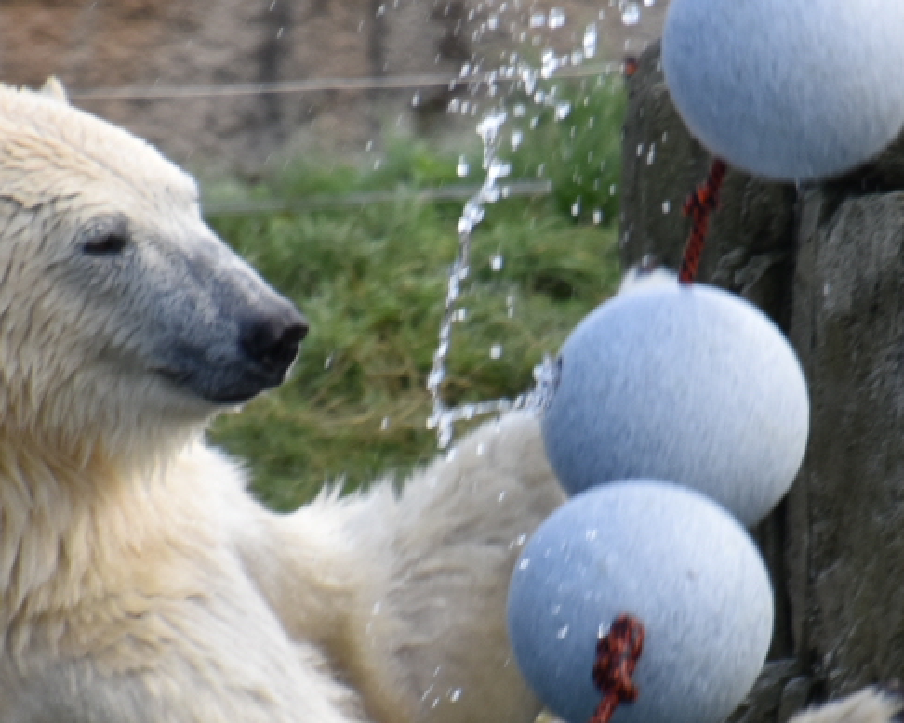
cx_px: 419
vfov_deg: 1.6
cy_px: 375
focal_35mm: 986
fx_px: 26386
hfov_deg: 2.0
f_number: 6.3
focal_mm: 210
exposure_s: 1/400
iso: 400
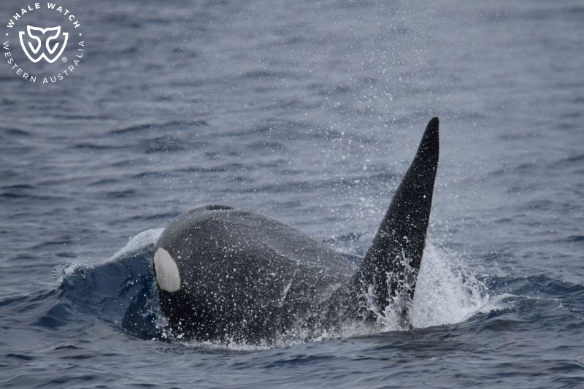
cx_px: 292
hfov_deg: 3.4
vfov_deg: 2.3
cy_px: 194
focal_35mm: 600
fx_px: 9731
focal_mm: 600
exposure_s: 1/8000
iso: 800
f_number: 6.3
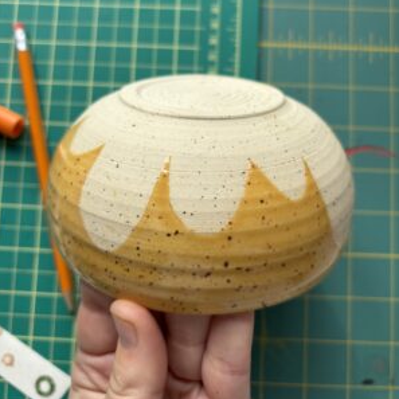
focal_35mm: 31
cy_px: 157
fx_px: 404
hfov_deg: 52.5
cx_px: 199
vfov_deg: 52.1
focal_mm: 5.96
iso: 40
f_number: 1.6
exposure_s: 1/188
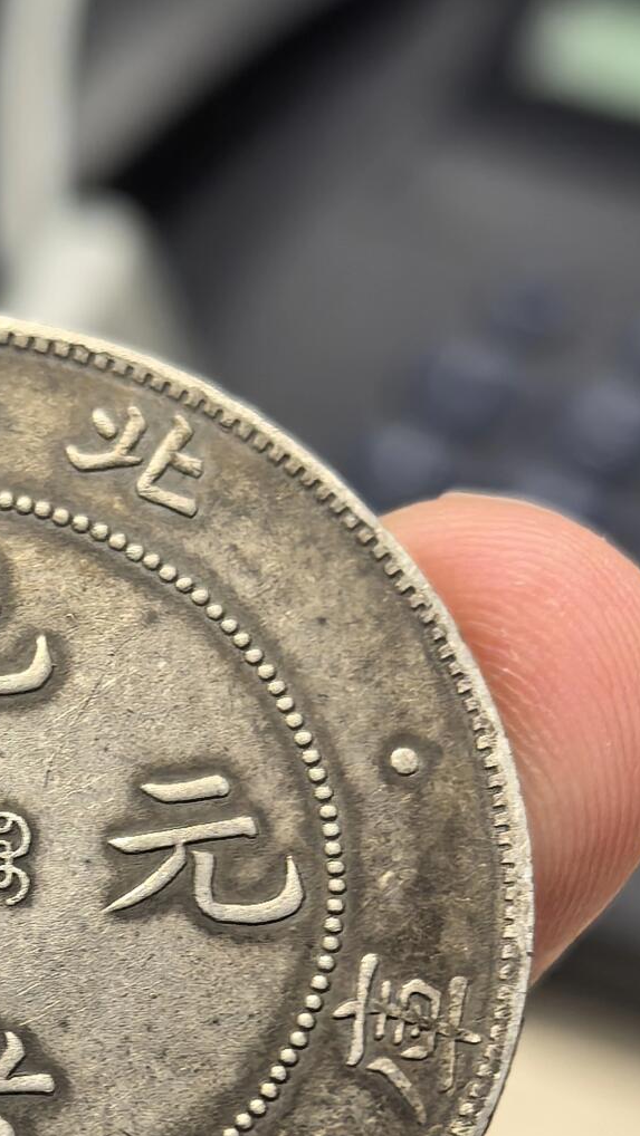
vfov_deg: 20.2
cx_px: -42
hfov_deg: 11.5
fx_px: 3136
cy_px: 984
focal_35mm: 104
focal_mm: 6.98
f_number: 2
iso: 160
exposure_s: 1/50
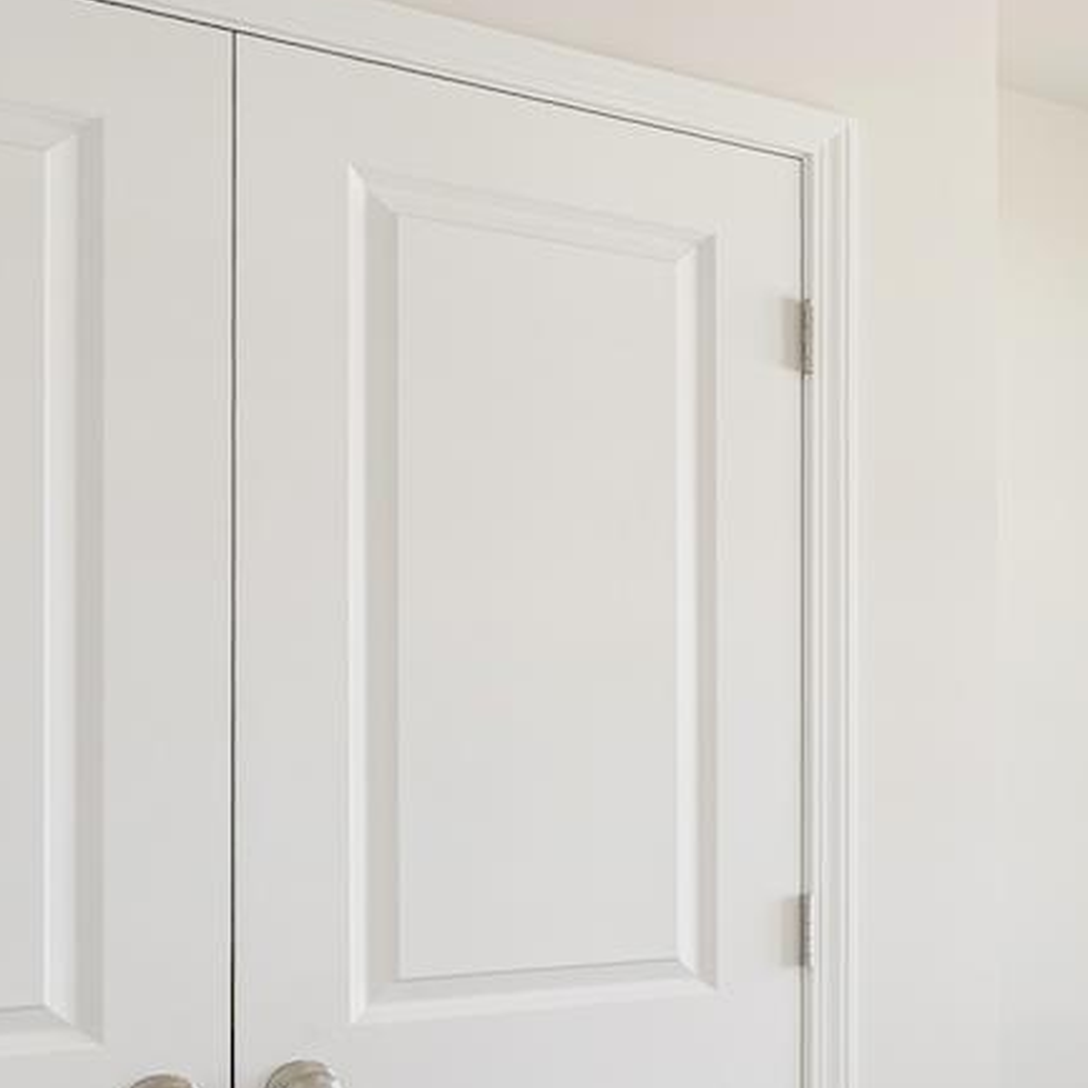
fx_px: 1956
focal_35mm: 55
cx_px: 1618
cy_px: 727
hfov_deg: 24.4
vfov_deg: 30.8
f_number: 6.3
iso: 400
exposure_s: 1/13
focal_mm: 14
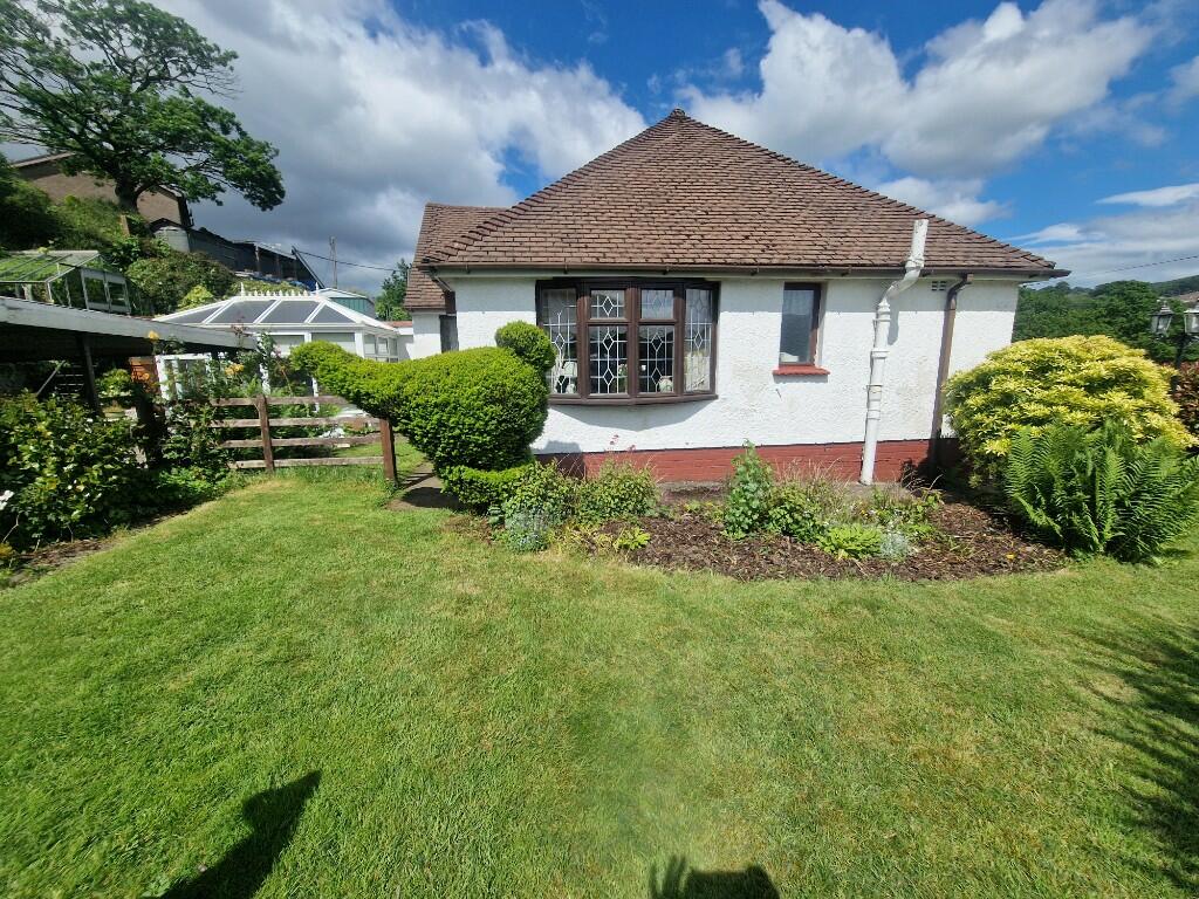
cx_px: 600
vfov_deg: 89.9
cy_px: 450
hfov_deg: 106.2
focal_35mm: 13
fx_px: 450
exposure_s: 1/3776
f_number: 2.2
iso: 50
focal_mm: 2.2
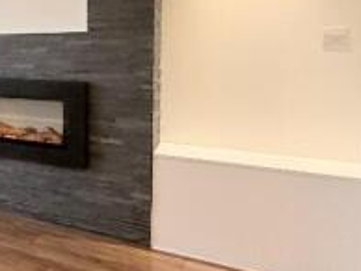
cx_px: -161
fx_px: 439
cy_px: 58
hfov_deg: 29.8
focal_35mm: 42
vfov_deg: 33.5
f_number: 2.2
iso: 400
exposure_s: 1/100
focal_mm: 2.22
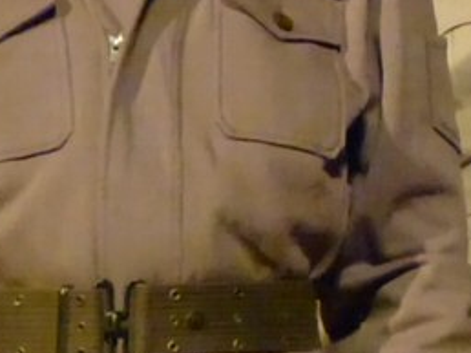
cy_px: -9
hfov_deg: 3.7
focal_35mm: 534
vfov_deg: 2.8
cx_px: 545
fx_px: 7259
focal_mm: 30.1
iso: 3200
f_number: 5.4
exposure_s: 1/30
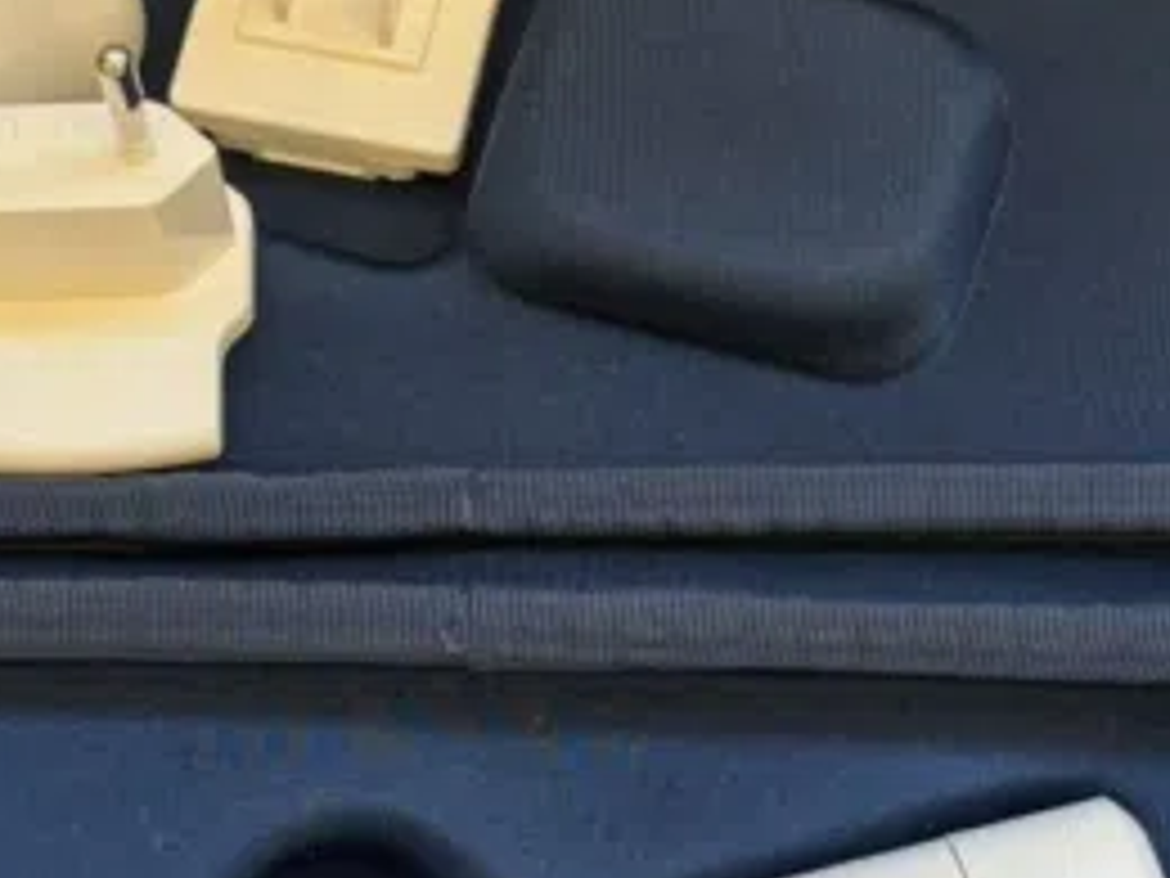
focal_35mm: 59
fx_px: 1994
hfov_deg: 32.7
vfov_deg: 24.8
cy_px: 518
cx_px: 522
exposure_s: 1/50
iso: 160
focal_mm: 6.76
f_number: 1.78
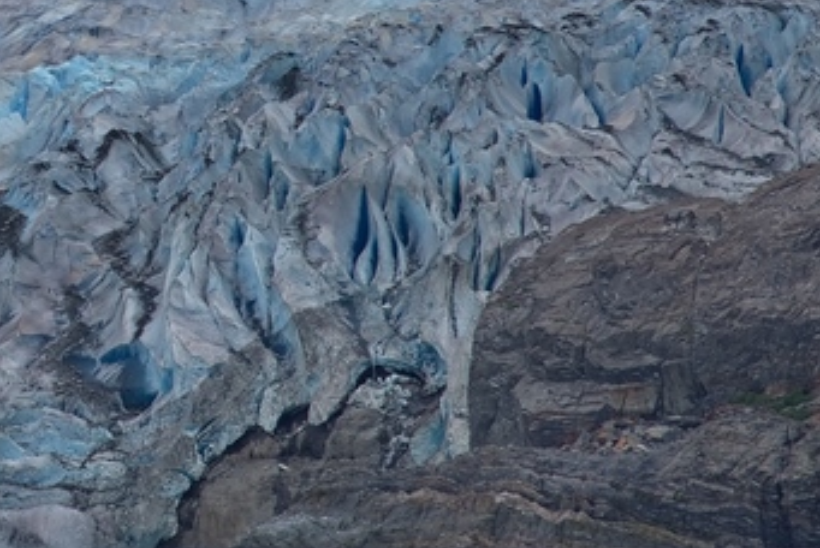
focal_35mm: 450
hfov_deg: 4.6
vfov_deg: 3.1
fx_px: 10258
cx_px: -248
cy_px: -34
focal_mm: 120
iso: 100
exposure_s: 1/250
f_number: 8
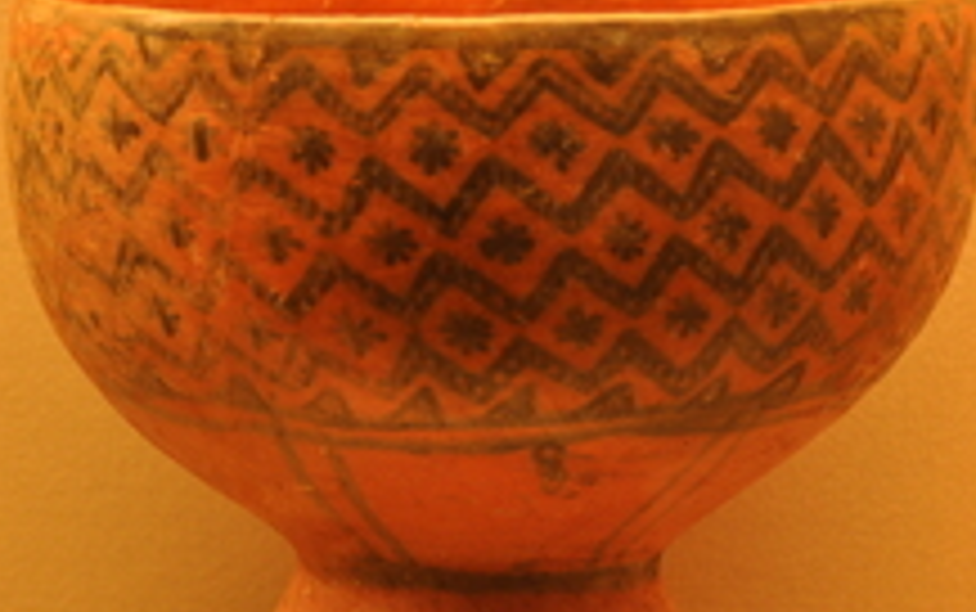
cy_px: 441
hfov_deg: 10.9
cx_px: 378
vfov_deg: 6.8
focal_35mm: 192
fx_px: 5111
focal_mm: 62
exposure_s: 1/15
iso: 640
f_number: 4.8
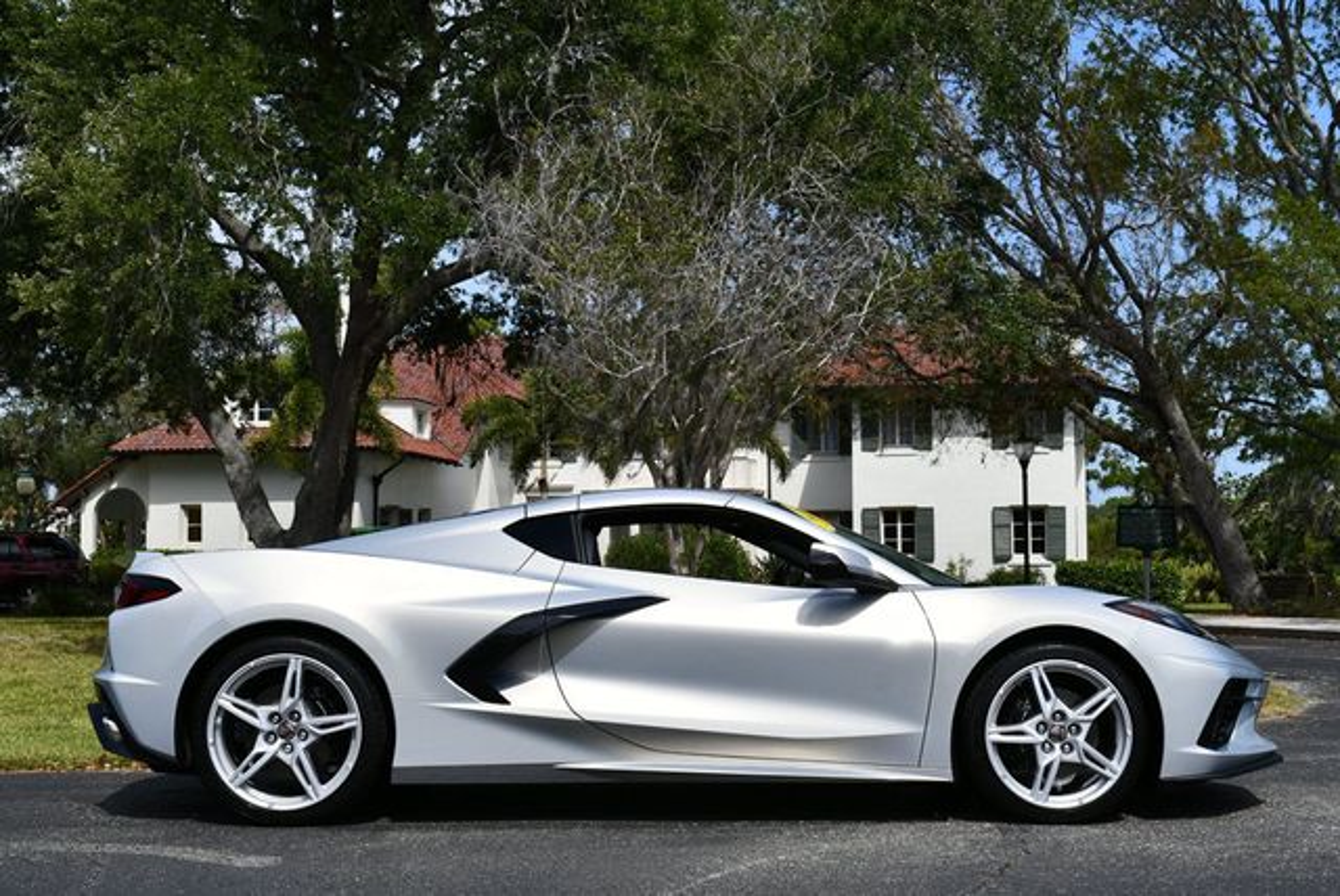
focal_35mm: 48
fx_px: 1788
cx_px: 670
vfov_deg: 28.1
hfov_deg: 41.1
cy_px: 448
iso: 100
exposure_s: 1/320
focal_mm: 24
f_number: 9
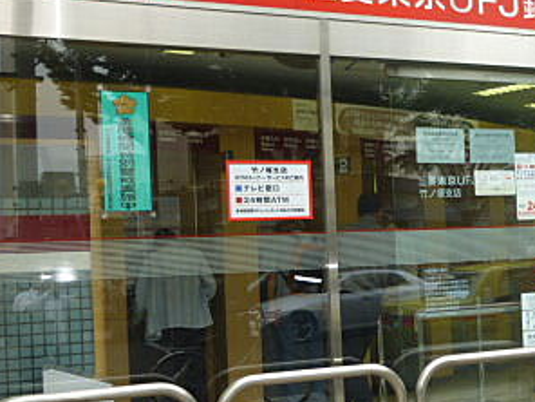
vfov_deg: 27.0
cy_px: 237
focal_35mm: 54
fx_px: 835
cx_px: 504
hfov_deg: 33.2
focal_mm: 4.5
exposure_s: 1/200
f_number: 3.1
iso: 100
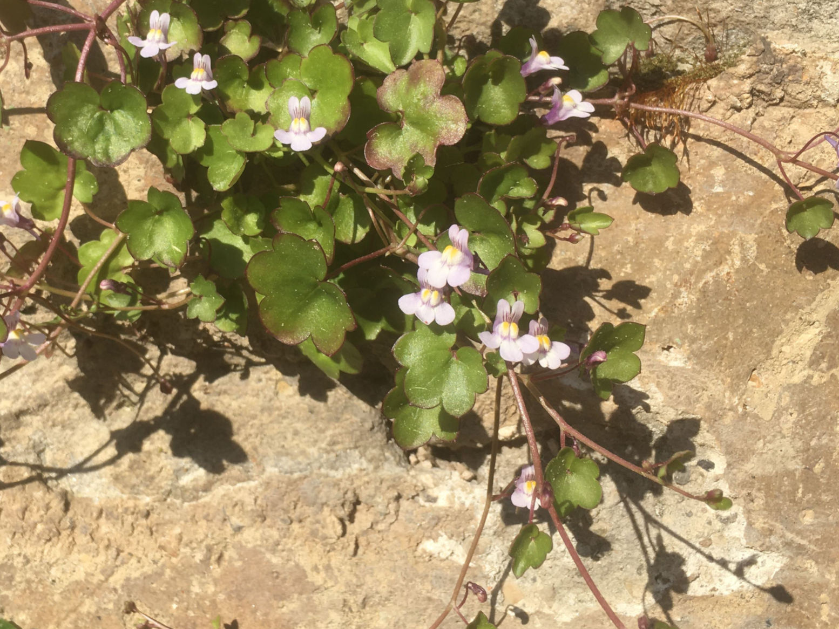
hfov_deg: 40.6
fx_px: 1115
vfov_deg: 31.2
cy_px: 192
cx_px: 259
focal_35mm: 46
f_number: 2.2
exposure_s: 1/1166
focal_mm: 4.15
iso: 25
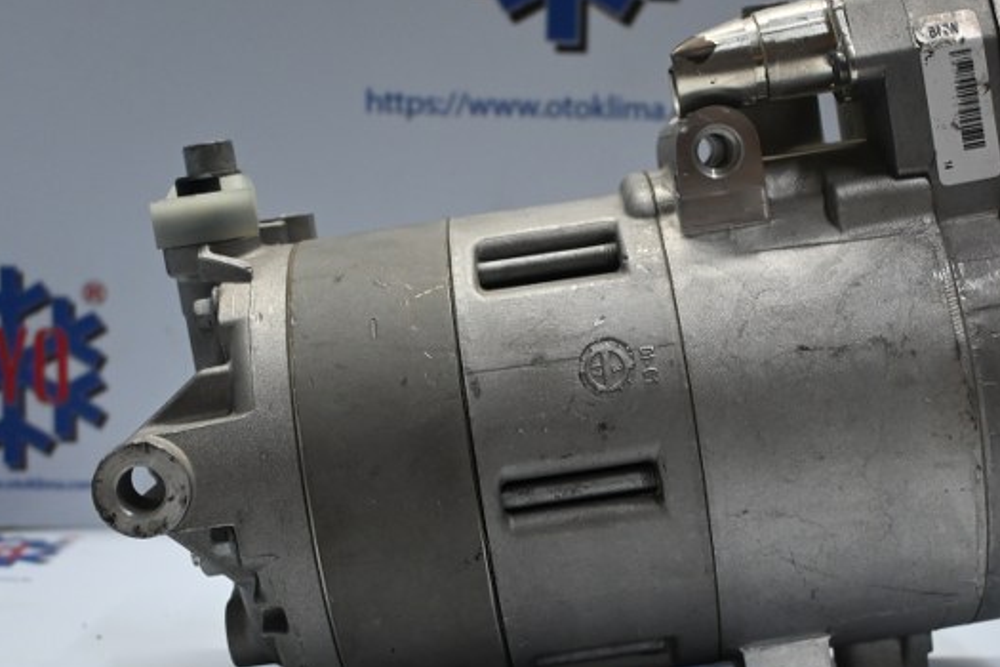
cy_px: 409
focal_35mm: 64
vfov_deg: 21.2
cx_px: 592
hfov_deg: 31.3
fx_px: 1778
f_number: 4.5
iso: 1000
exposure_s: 1/125
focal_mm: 28
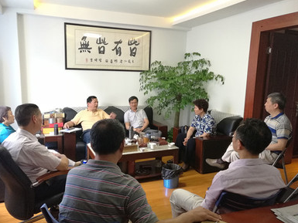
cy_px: 108
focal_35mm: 28
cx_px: 146
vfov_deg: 49.8
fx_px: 241
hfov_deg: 63.4
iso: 400
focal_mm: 4.04
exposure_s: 1/25
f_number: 2
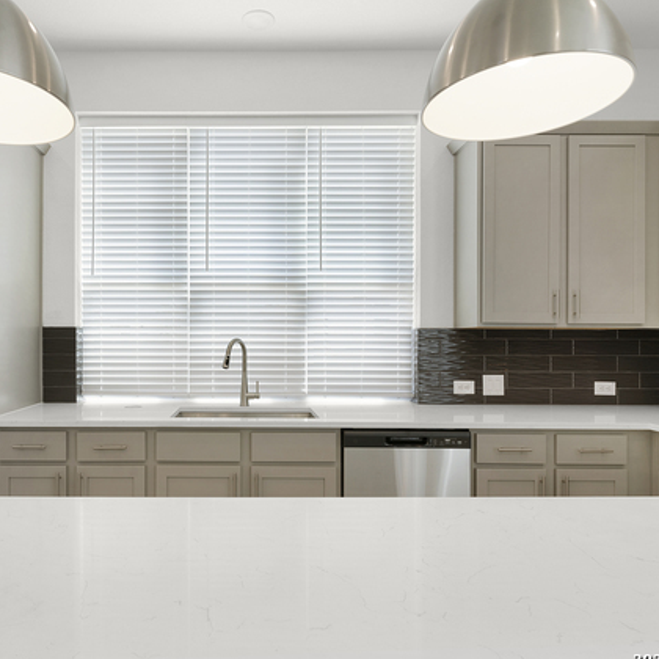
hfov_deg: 68.8
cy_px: 333
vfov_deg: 69.6
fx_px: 474
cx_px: 256
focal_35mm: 22
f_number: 9
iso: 100
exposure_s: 1/10
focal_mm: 17
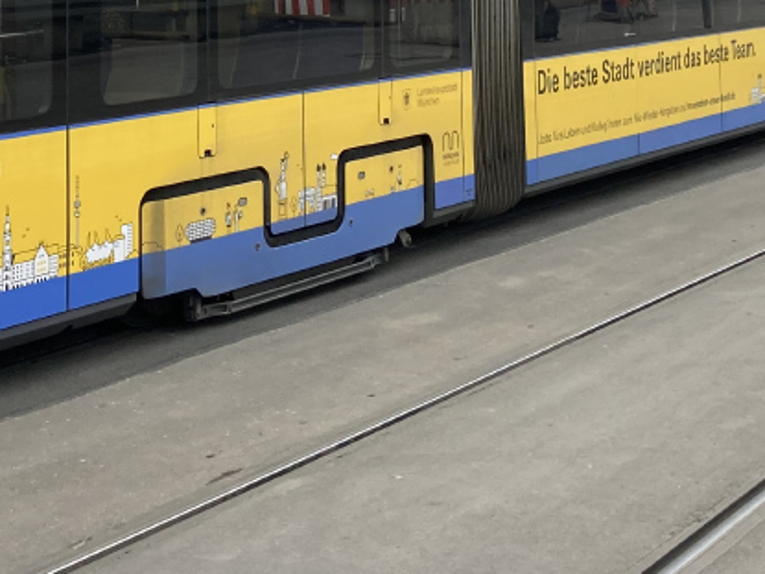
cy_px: -218
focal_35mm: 81
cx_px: 151
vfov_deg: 16.9
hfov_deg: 23.8
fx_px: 1790
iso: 20
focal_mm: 3.99
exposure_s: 1/196
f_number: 1.8
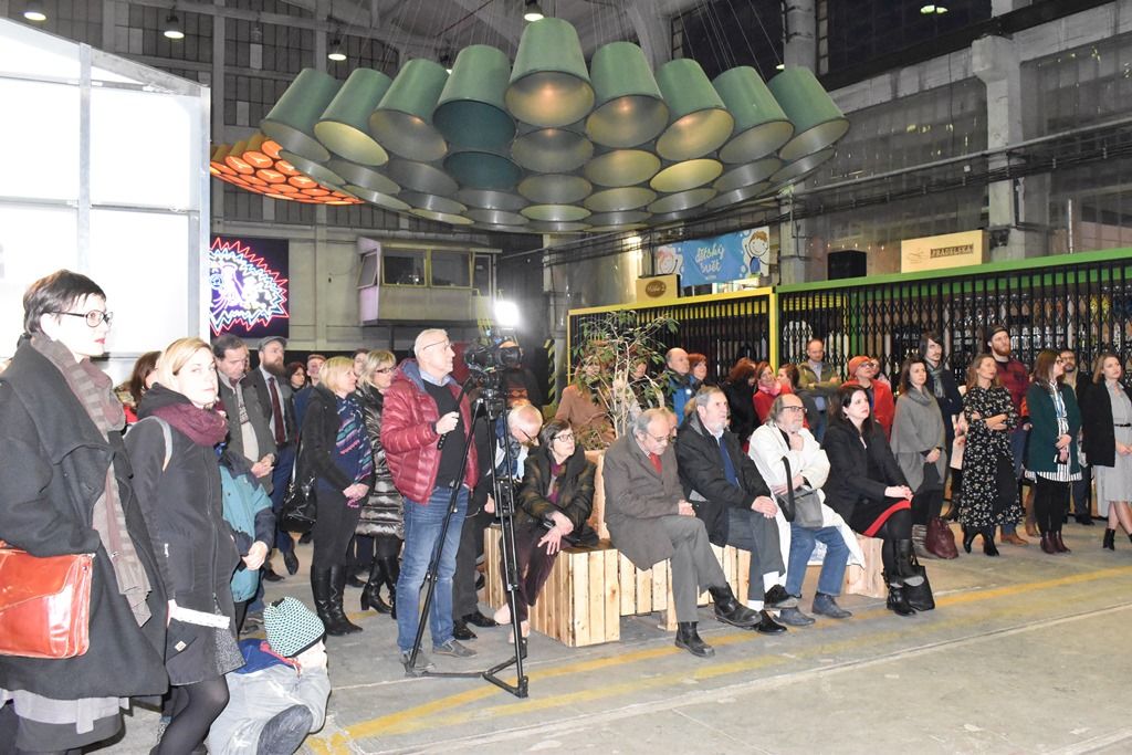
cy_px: 378
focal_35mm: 33
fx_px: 1038
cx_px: 566
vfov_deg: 40.0
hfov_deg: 57.2
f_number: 8
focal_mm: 22
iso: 6400
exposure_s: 1/60
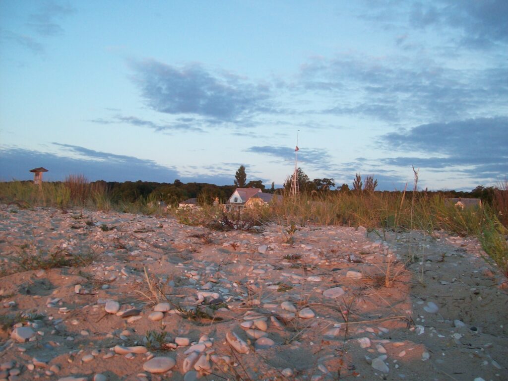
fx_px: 528
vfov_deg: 39.7
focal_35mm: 36
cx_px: 254
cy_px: 190
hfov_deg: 51.4
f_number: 2.7
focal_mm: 6
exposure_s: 1/87.1
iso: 80
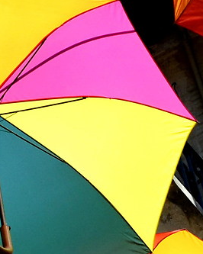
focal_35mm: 243
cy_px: 206
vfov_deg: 7.9
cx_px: 11
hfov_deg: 6.3
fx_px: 1827
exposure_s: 1/1250
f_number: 8
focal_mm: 24
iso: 400
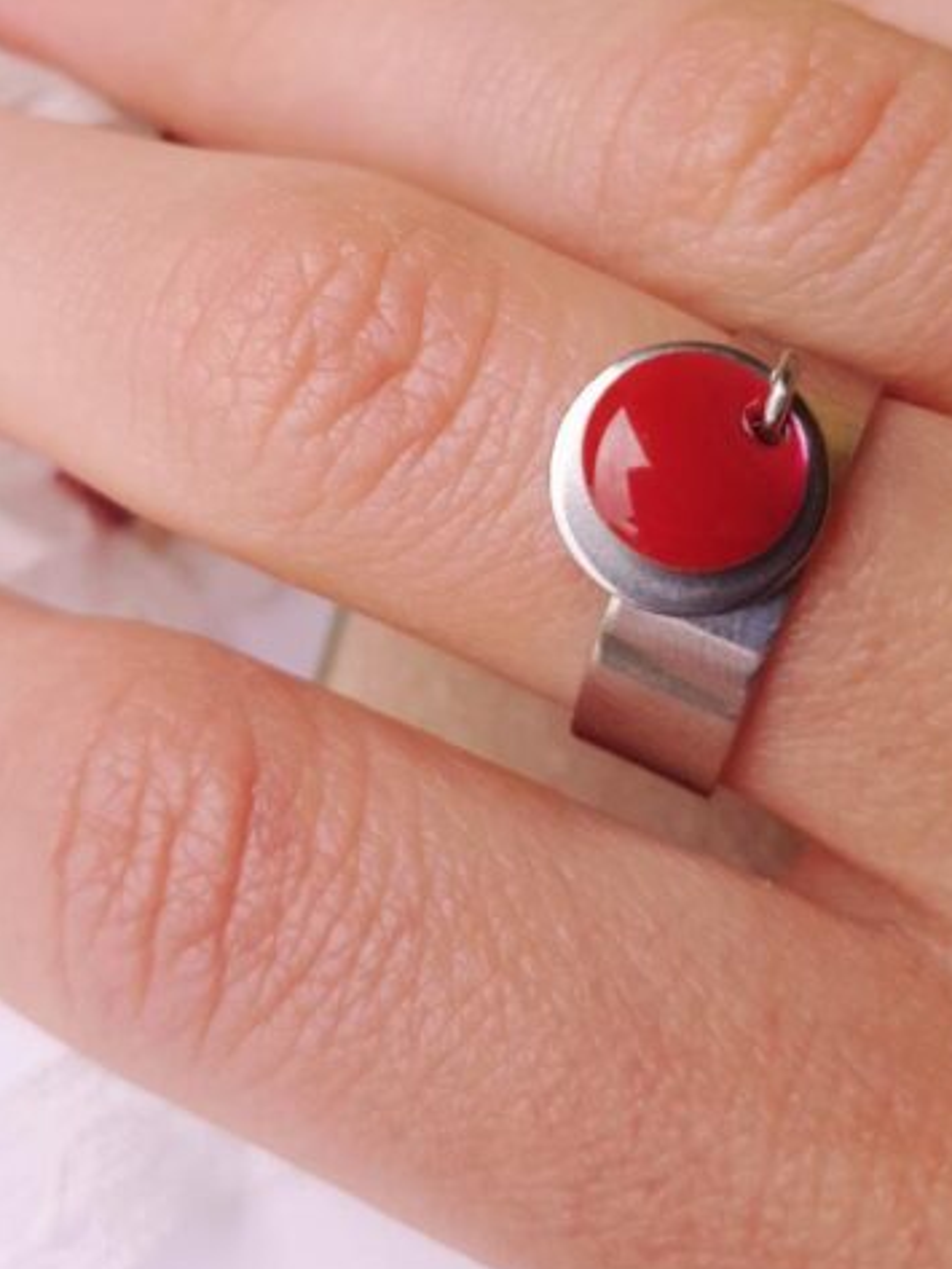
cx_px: 327
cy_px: 381
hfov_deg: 32.6
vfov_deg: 42.1
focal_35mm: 44
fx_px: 1613
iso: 40
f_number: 1.7
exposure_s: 1/536
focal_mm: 4.2
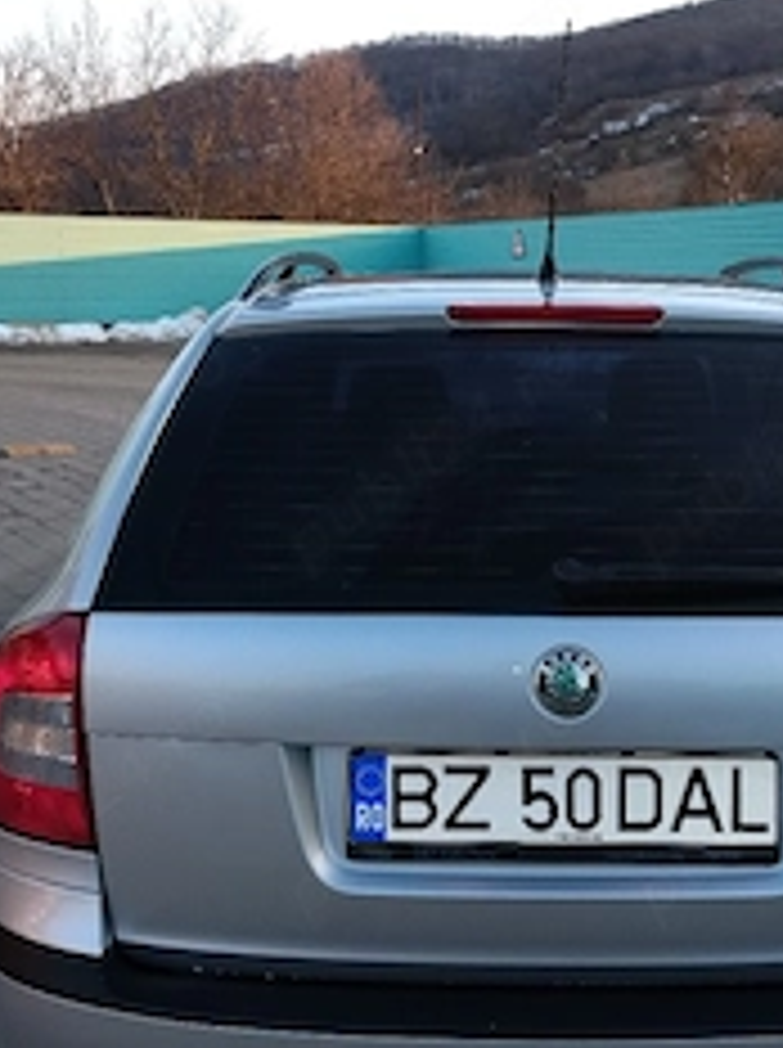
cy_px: 508
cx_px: 522
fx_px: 1300
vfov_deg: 43.9
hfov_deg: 33.2
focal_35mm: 43
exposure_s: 1/256
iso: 143
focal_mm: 4.71
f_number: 1.7
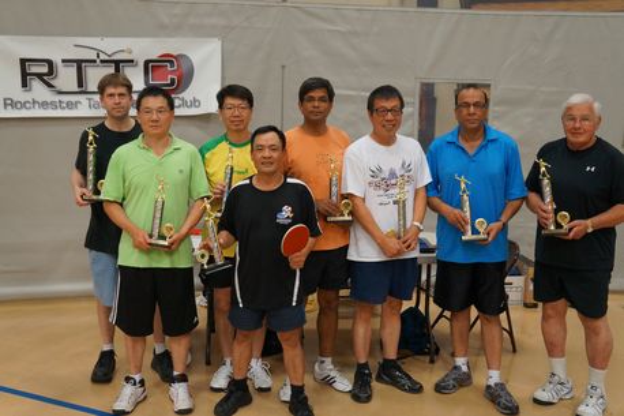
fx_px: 598
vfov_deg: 38.3
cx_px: 312
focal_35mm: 34
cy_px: 208
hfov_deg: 55.1
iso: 1600
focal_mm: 23
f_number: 4
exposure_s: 1/160
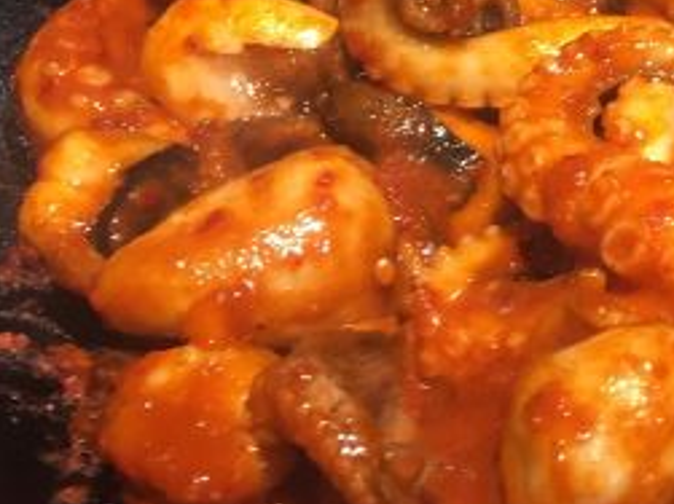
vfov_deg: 17.8
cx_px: 892
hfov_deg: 21.6
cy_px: 7
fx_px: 1576
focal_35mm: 81
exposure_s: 1/33
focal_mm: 4.15
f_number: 2.2
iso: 125
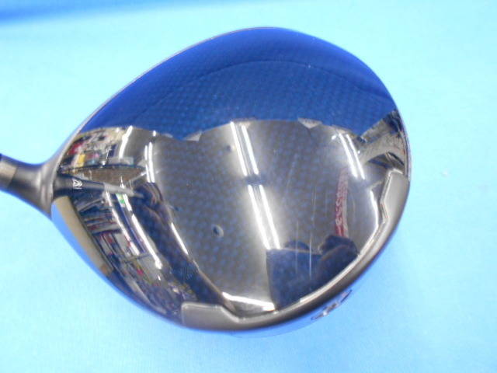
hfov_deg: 67.3
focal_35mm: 26
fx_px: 373
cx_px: 248
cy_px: 186
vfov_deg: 53.1
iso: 400
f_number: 3.2
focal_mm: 4.6
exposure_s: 1/10
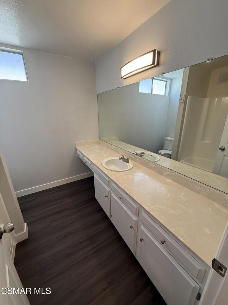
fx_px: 123
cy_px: 152
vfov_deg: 102.1
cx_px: 114
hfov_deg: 85.7
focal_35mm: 14
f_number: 2.2
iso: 125
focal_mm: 2.22
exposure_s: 1/120
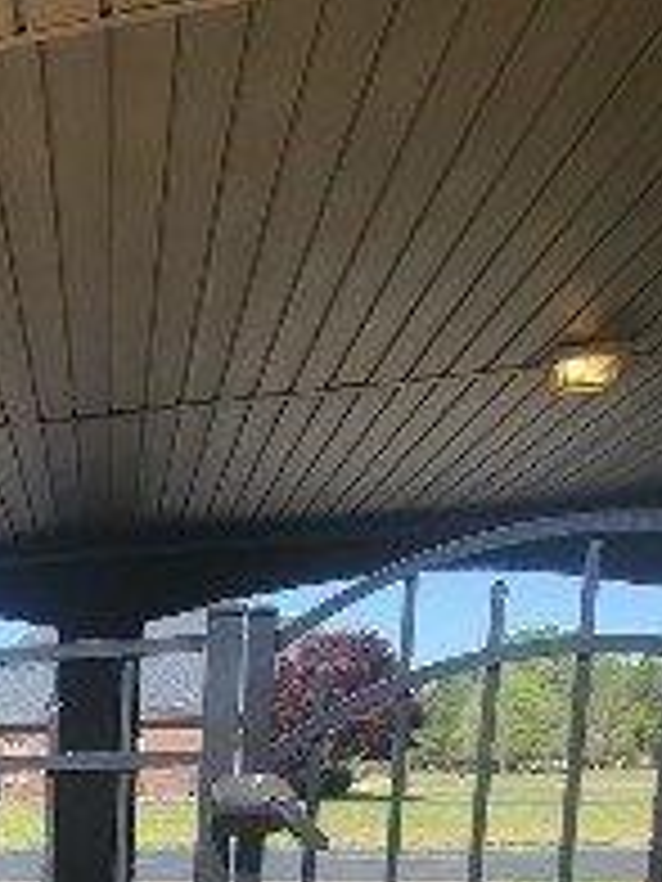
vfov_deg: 32.3
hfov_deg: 22.5
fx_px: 1300
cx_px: -374
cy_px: 1004
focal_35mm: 51
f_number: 2.2
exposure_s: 1/628
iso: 32
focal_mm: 1.74
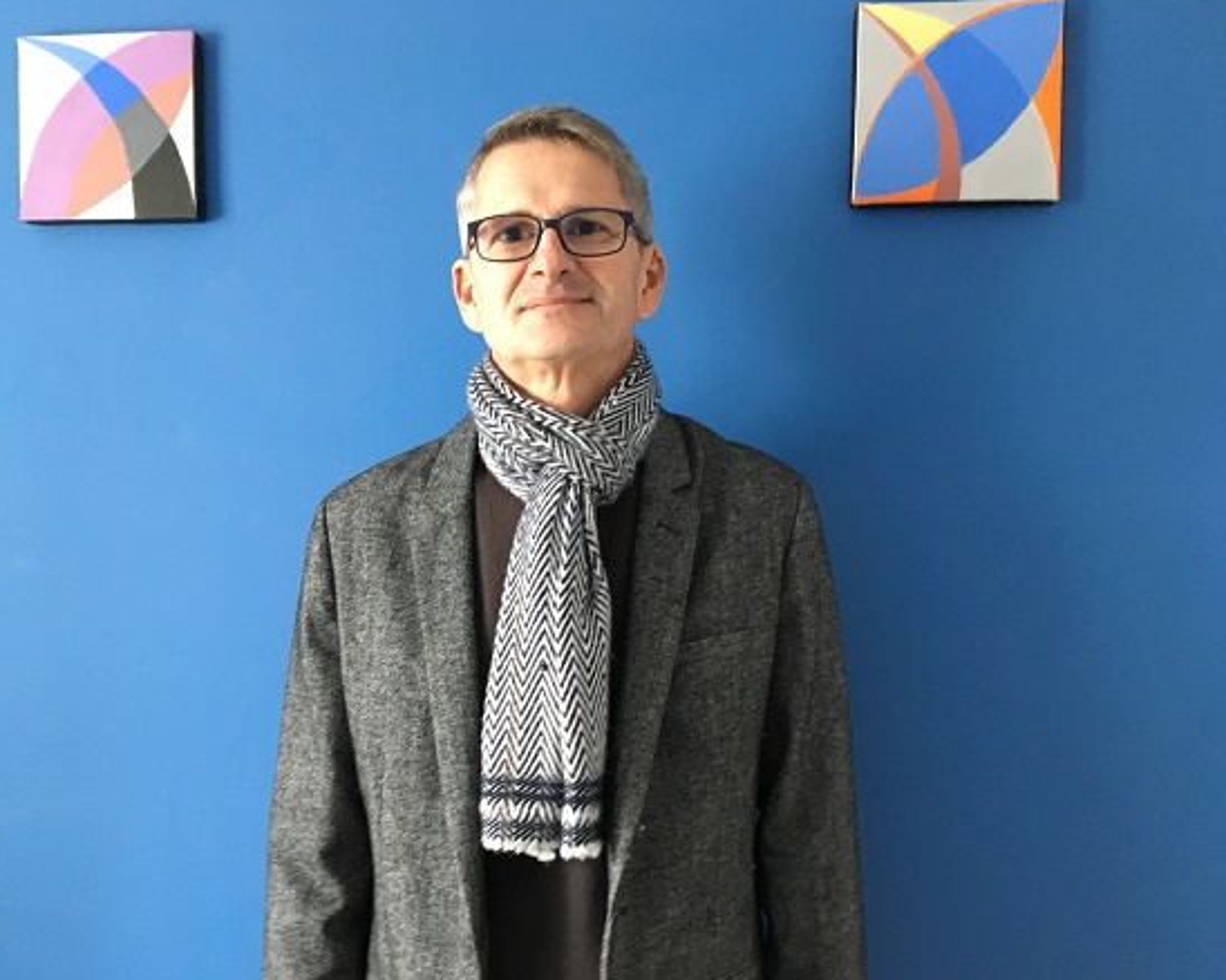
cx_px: 573
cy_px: 488
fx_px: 1124
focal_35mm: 31
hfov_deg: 57.1
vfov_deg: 47.1
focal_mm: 4.15
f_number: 2.2
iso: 400
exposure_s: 1/17
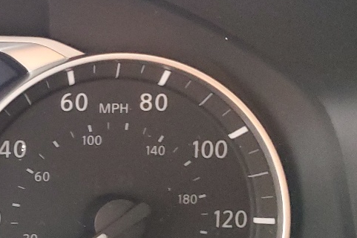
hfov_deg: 18.9
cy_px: 199
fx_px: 892
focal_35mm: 90
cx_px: -232
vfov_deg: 15.1
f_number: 1.5
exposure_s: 1/24
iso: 334
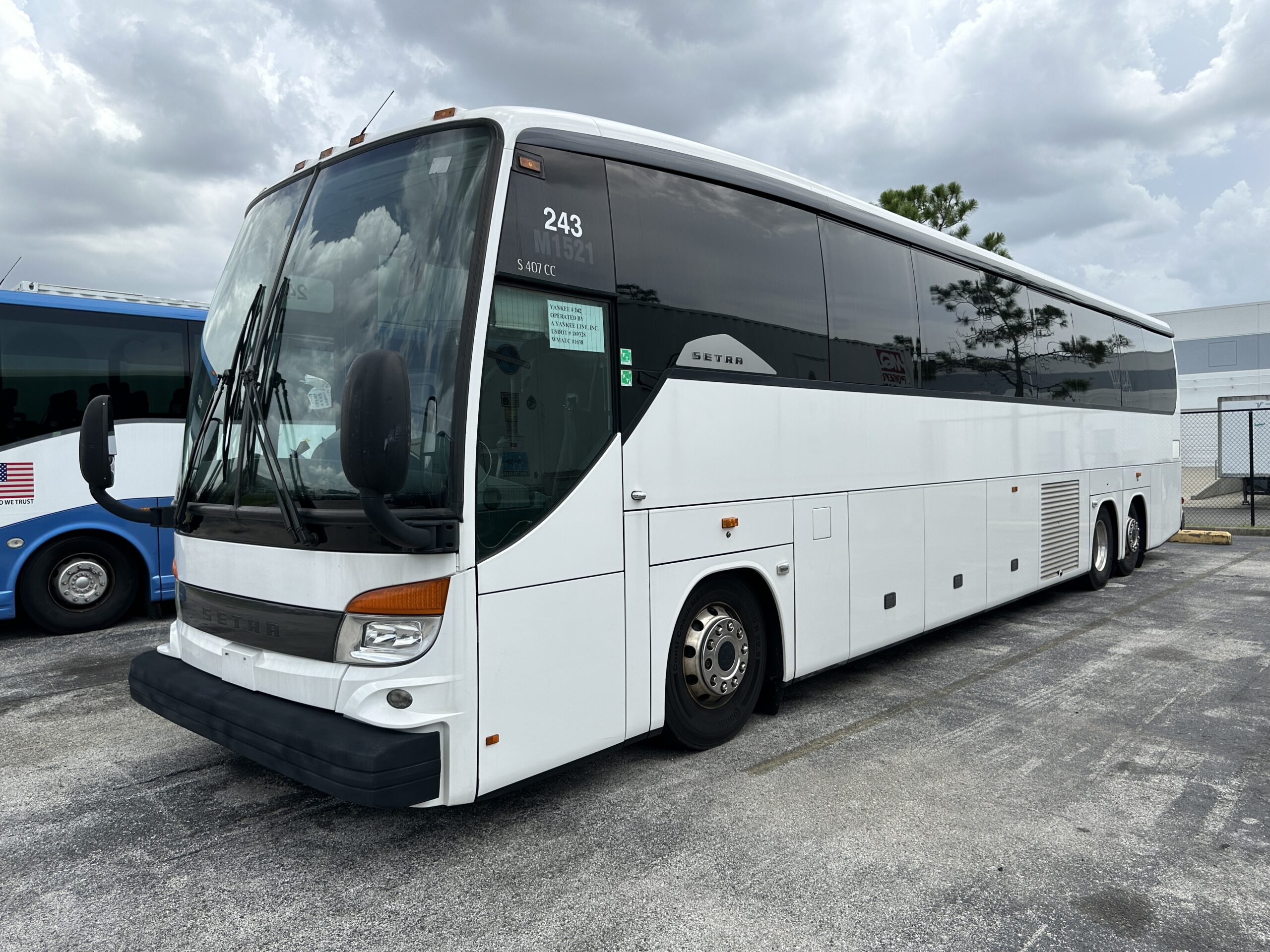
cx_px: 635
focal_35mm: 24
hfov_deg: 71.6
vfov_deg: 56.8
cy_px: 476
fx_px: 881
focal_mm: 6.86
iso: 80
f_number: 1.78
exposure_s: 1/3861
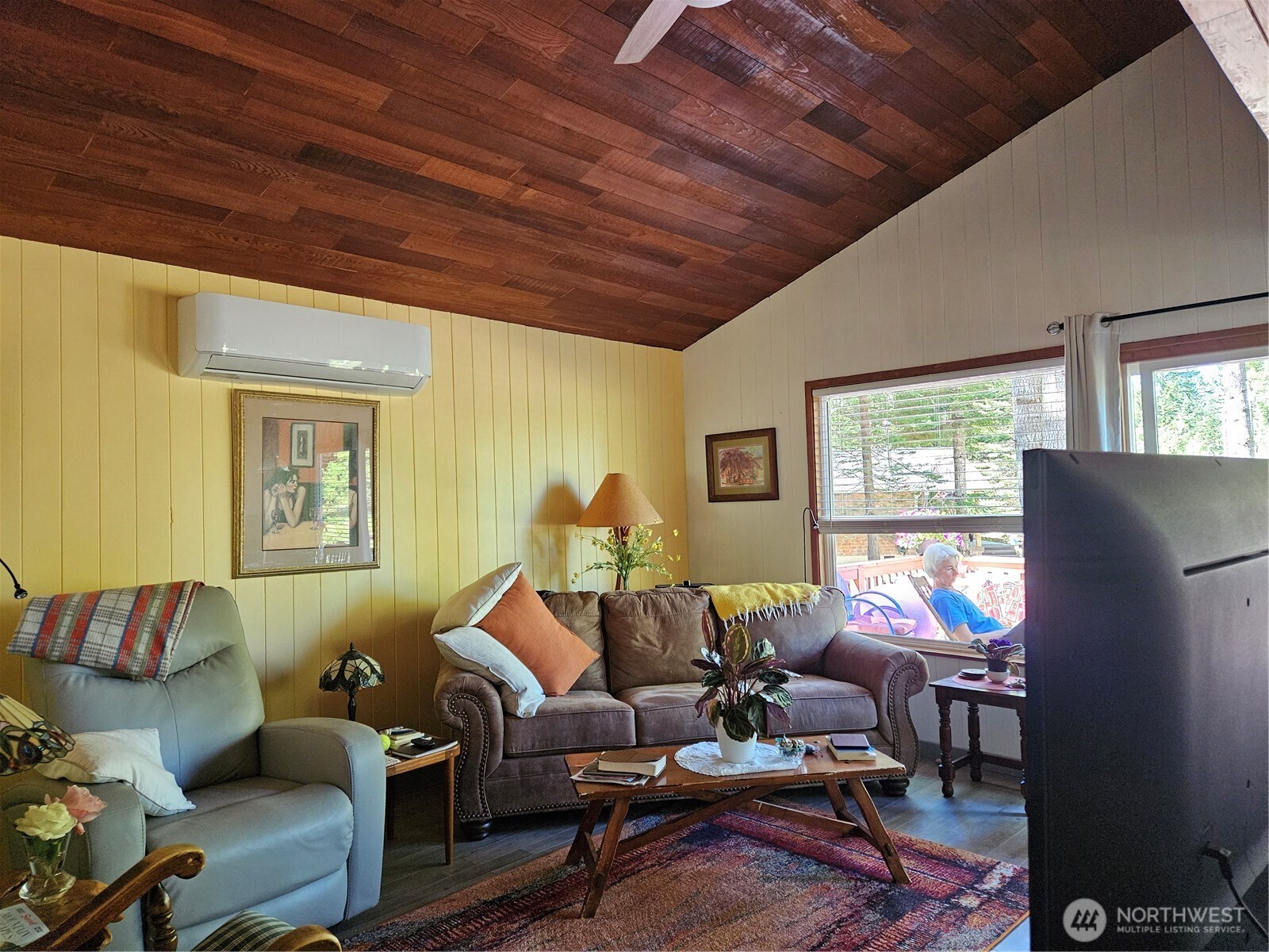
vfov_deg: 58.9
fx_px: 843
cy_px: 476
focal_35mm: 23
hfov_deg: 73.9
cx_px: 634
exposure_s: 1/120
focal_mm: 5.4
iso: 800
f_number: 1.8
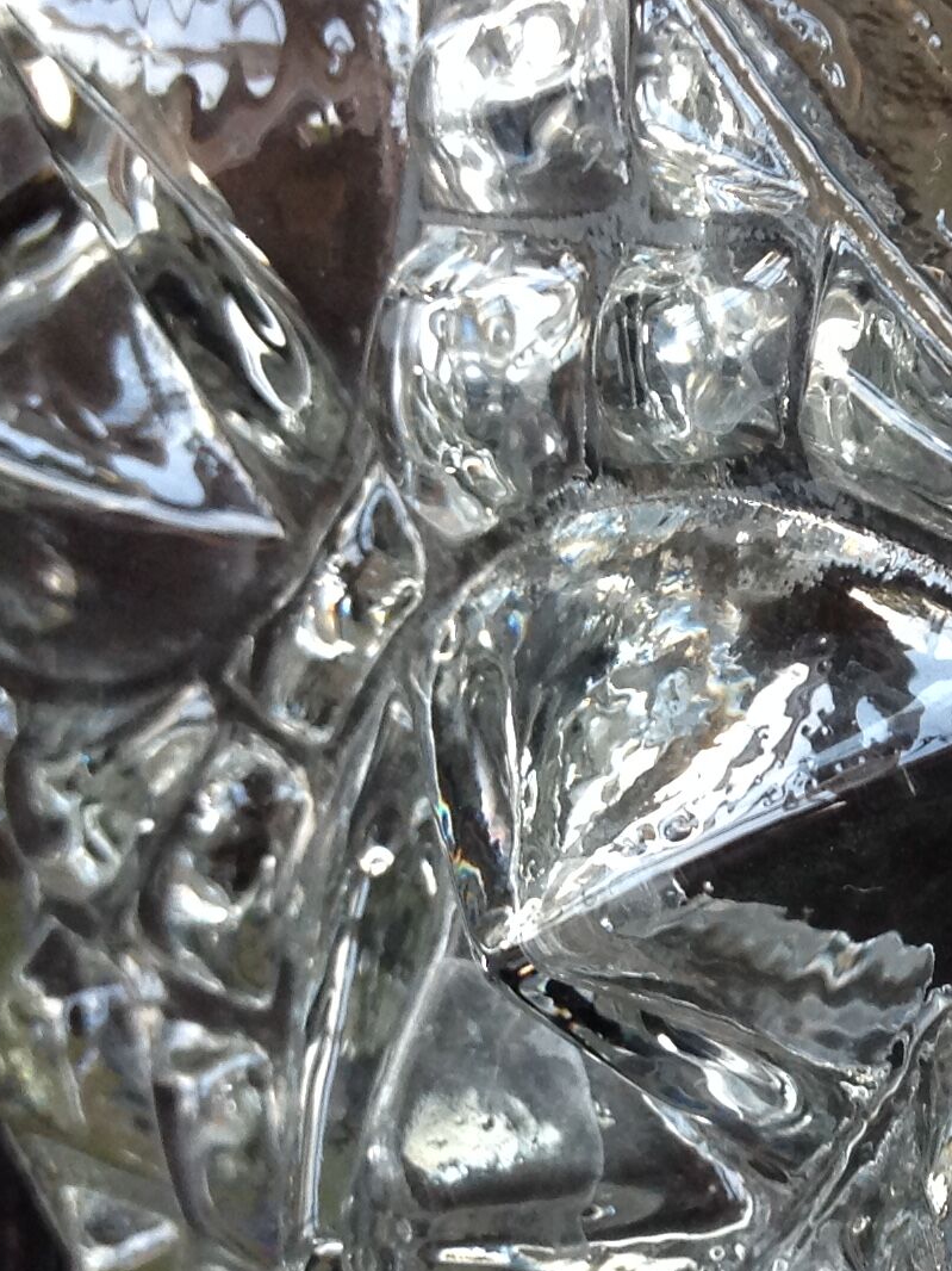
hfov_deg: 16.6
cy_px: 771
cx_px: 1163
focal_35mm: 85
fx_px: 3118
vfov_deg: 23.0
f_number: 2.4
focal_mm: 4.28
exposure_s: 1/17
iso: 125
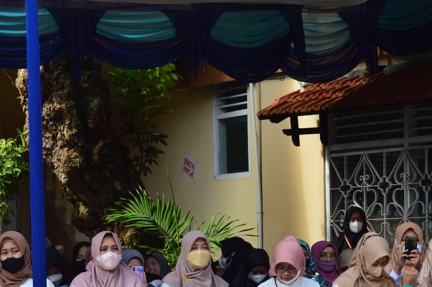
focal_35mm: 146
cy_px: 227
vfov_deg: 9.4
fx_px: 1750
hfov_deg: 14.1
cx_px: 158
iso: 400
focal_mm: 50
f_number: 10
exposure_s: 1/200
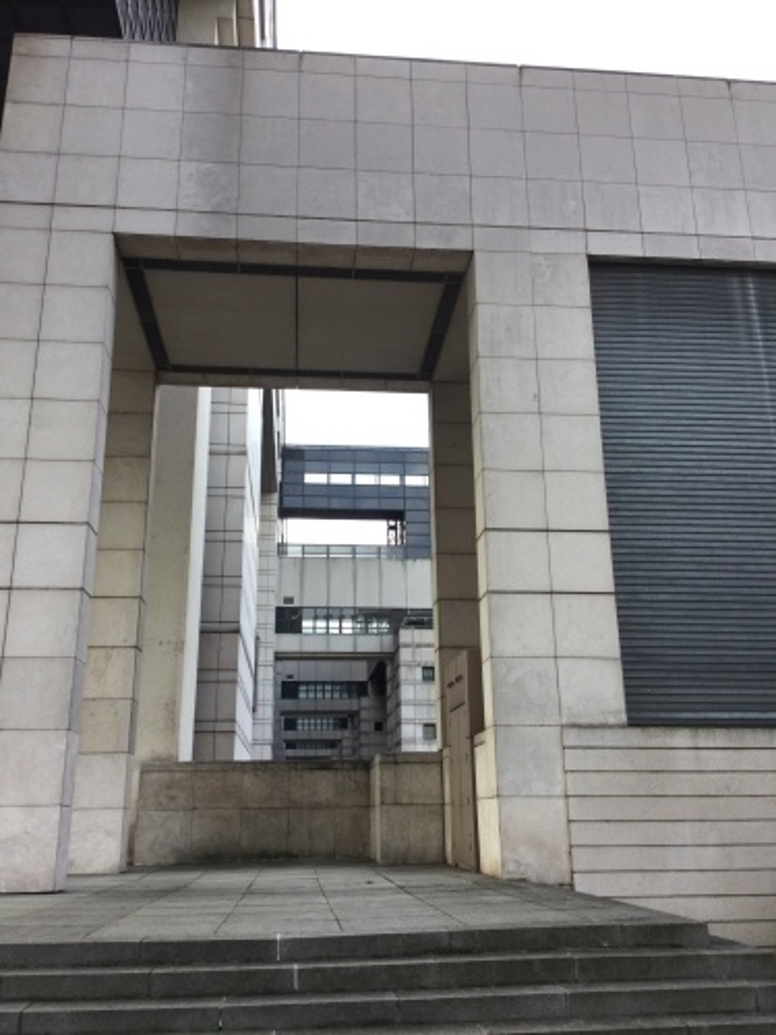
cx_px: 388
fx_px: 927
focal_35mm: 31
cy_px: 518
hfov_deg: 45.4
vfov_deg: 58.4
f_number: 2.4
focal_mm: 3.3
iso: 25
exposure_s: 1/102
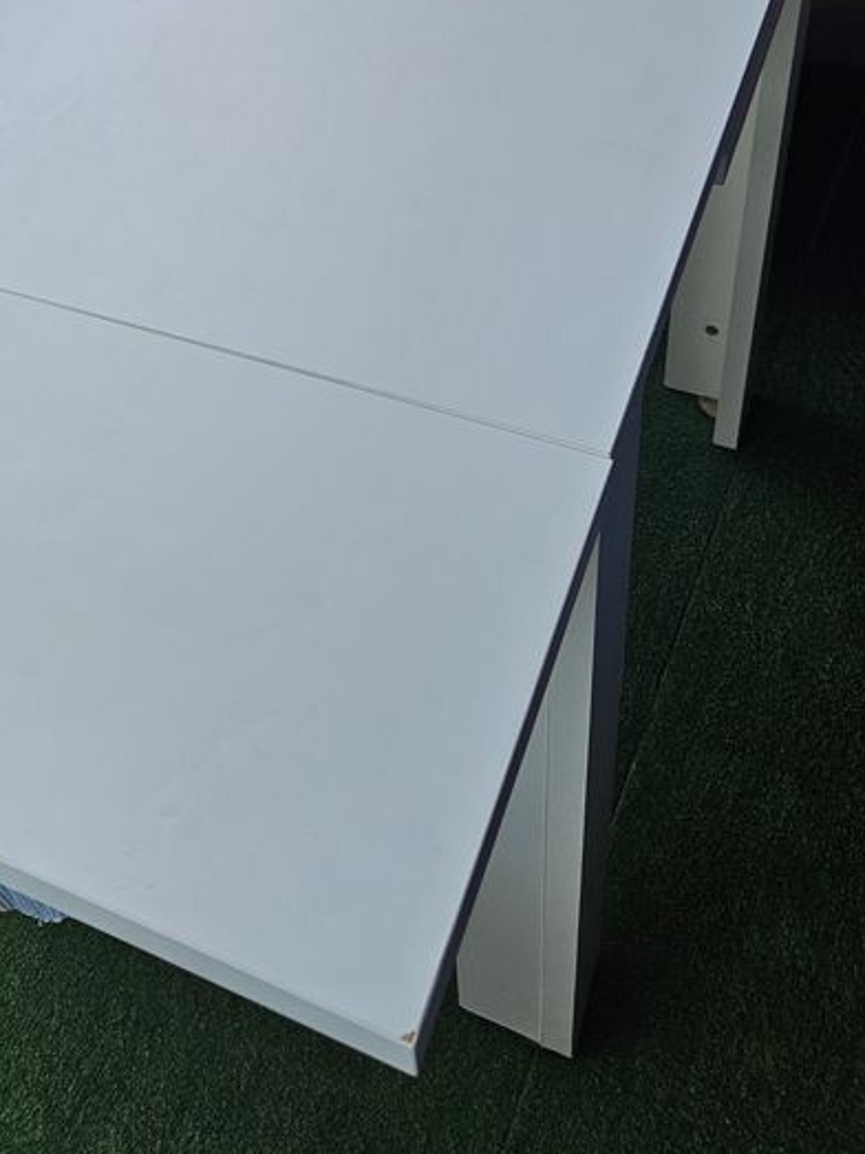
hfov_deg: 32.7
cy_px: 161
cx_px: 316
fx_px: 1467
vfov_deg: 40.4
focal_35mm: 44
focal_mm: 5.4
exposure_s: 1/569
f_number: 1.8
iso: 32
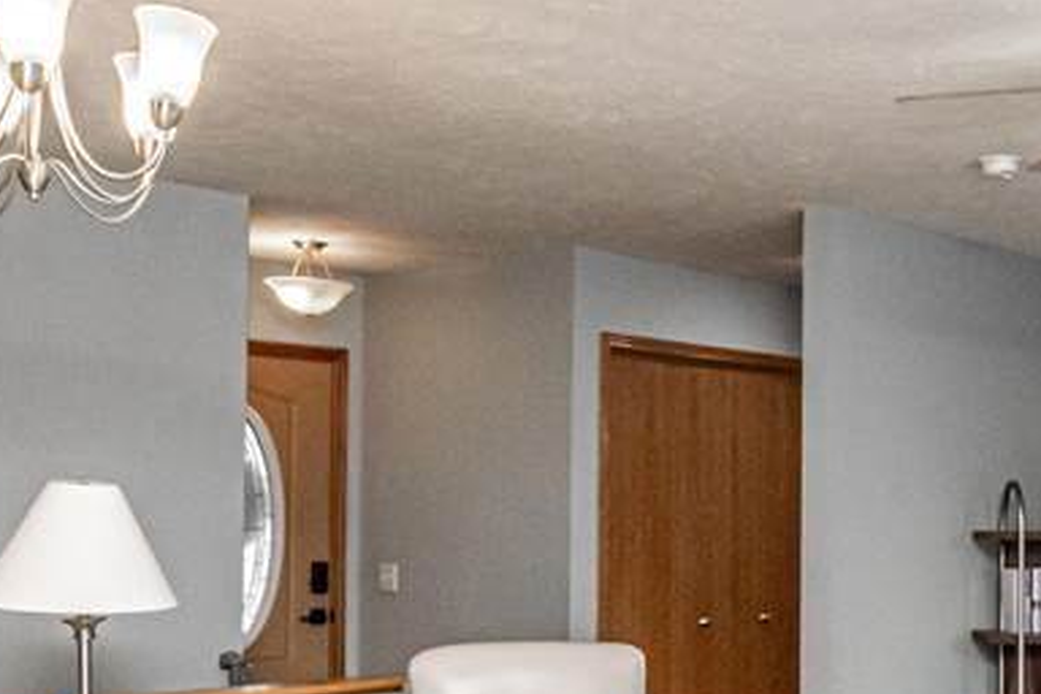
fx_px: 1446
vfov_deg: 26.3
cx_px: 870
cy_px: 587
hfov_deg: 37.8
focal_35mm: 50
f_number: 14
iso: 1250
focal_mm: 10
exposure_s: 1/60
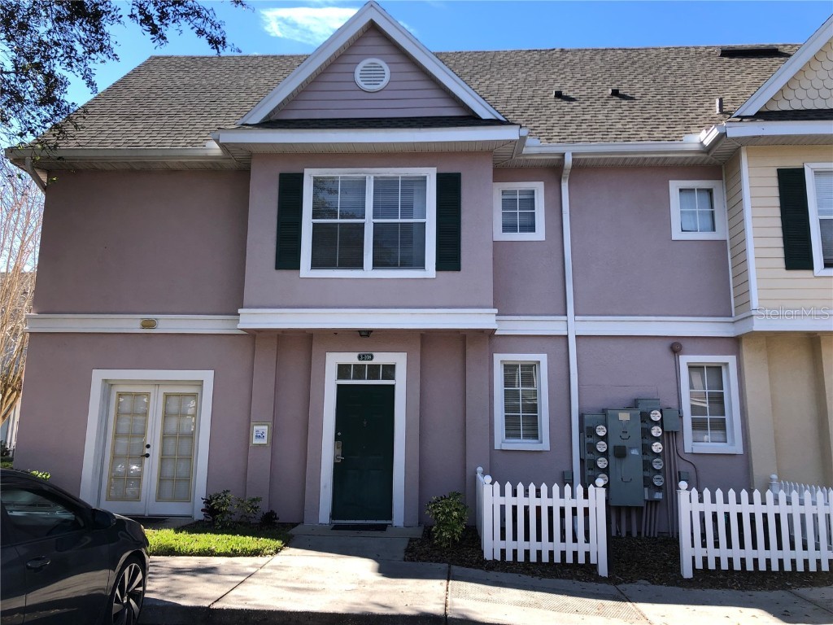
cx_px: 416
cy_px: 312
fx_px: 674
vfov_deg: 49.7
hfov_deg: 63.4
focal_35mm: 28
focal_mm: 3.99
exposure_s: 1/546
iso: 20
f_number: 1.8
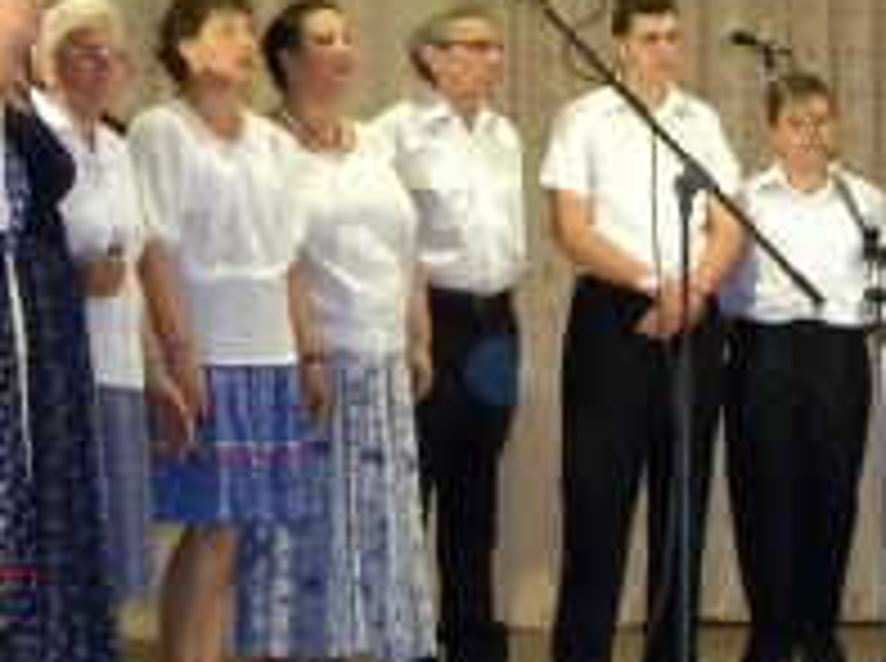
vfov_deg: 9.7
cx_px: 1079
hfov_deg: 12.6
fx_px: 3909
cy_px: 261
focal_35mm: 153
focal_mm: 8.6
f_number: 3.9
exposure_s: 1/30
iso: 557
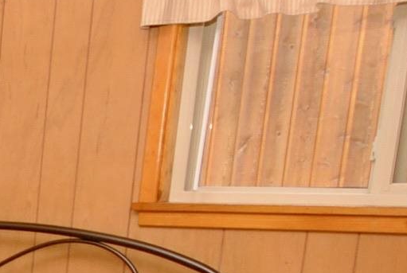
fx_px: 963
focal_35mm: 85
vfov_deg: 15.1
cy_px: 394
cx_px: -467
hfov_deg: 16.4
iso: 200
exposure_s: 1/60
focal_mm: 10
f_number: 4
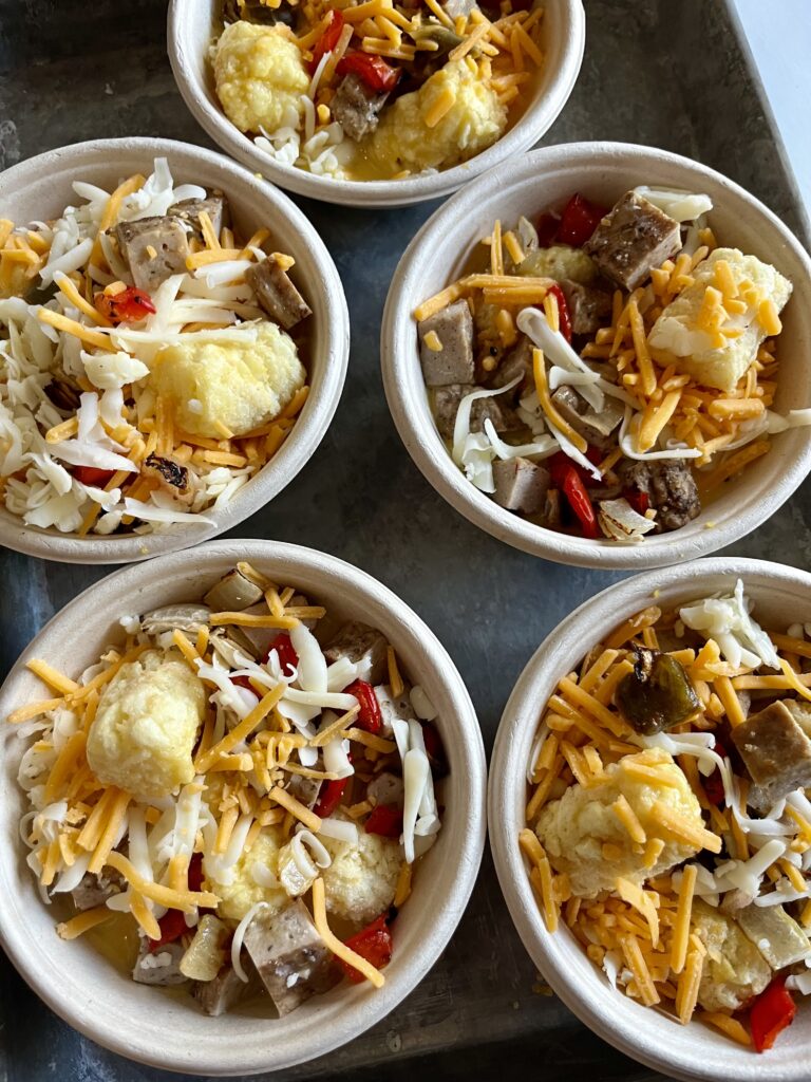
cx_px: 406
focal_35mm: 26
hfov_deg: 53.1
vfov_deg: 67.3
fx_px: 812
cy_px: 541
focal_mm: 5.1
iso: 200
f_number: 1.6
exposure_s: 1/60
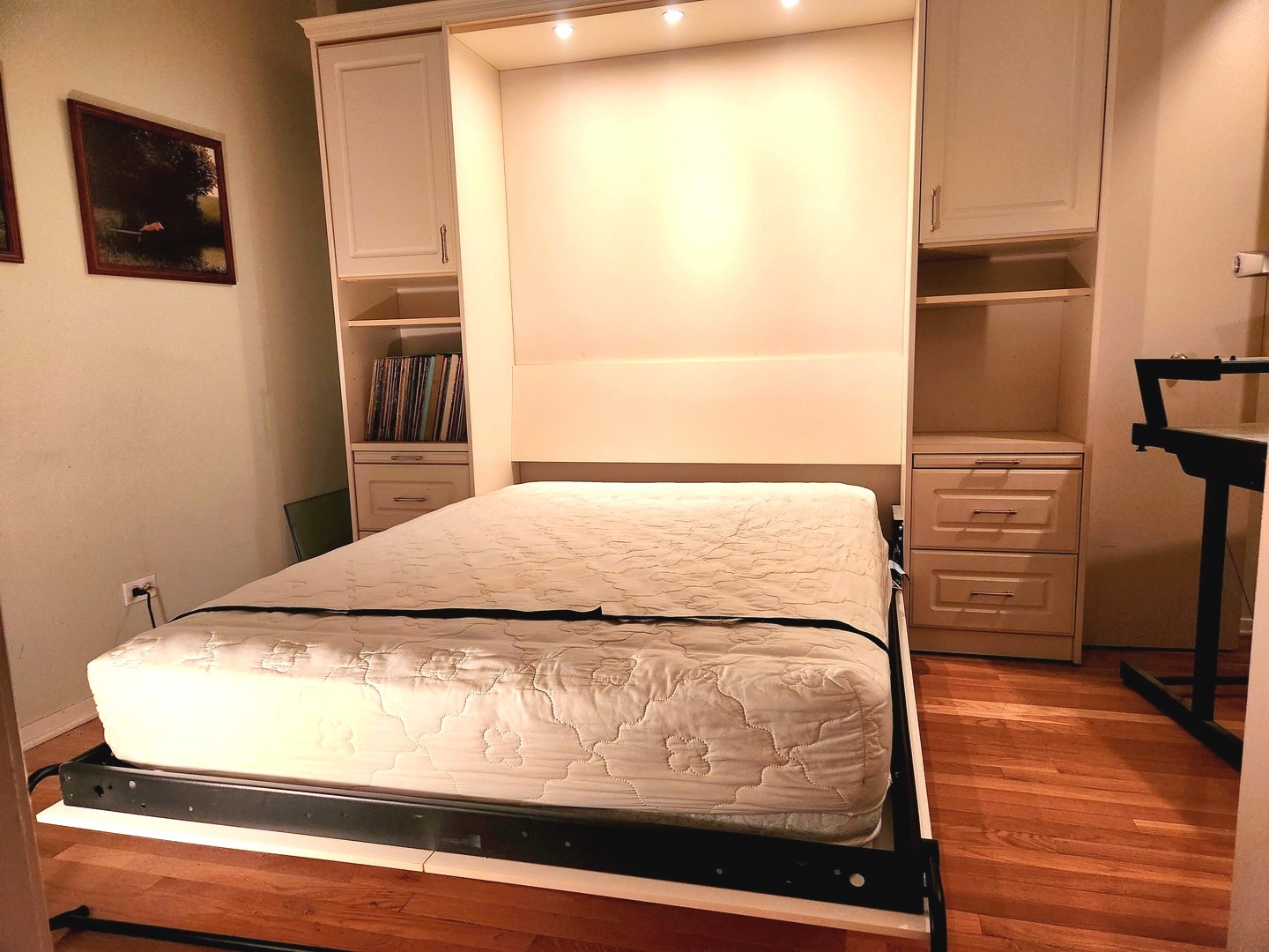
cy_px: 476
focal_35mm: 23
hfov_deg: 73.9
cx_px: 634
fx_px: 843
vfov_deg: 58.9
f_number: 1.8
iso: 500
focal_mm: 5.4
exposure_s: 1/120
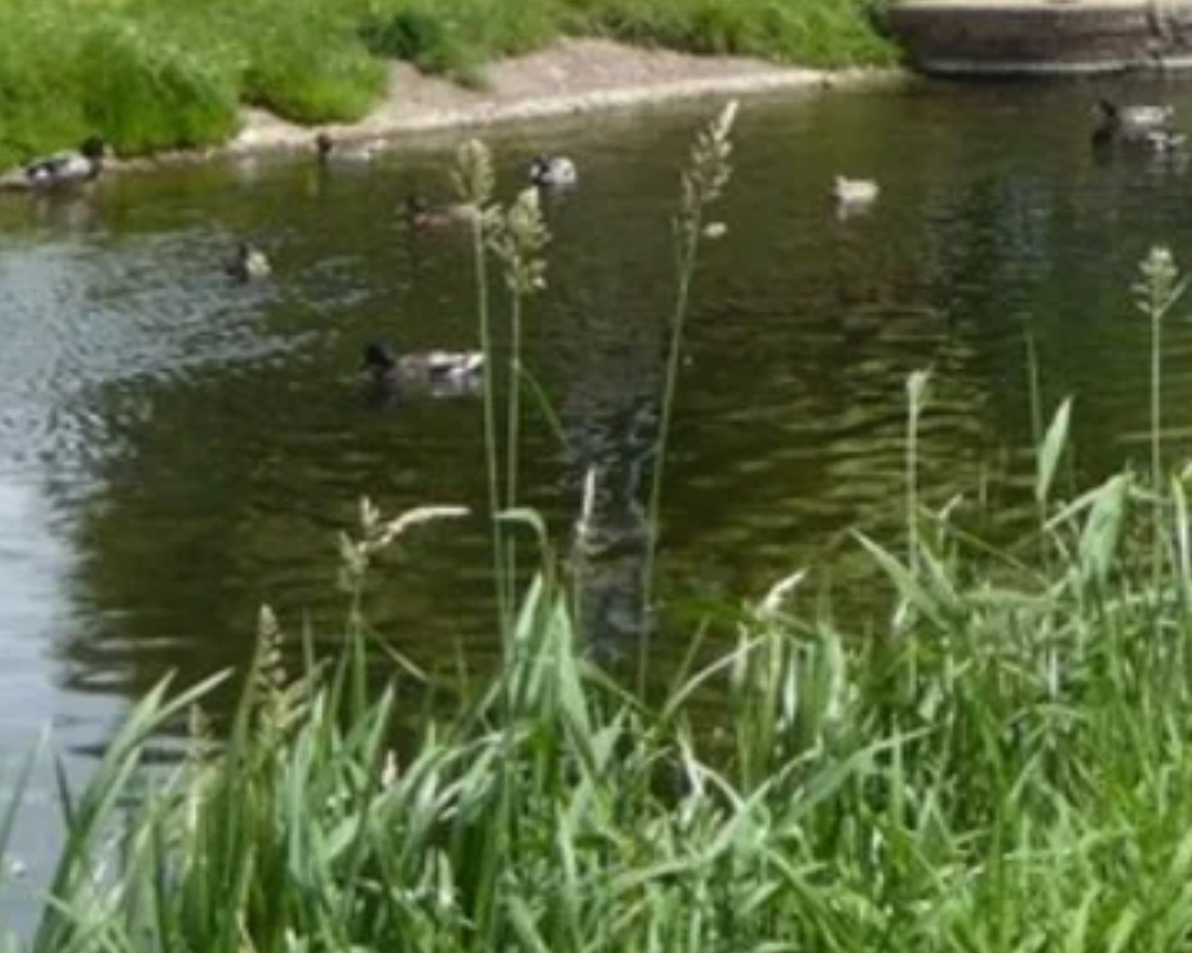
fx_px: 4973
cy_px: -309
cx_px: 1298
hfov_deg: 13.4
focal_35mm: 141
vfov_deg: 10.7
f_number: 3.7
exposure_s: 1/640
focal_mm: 6.3
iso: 100
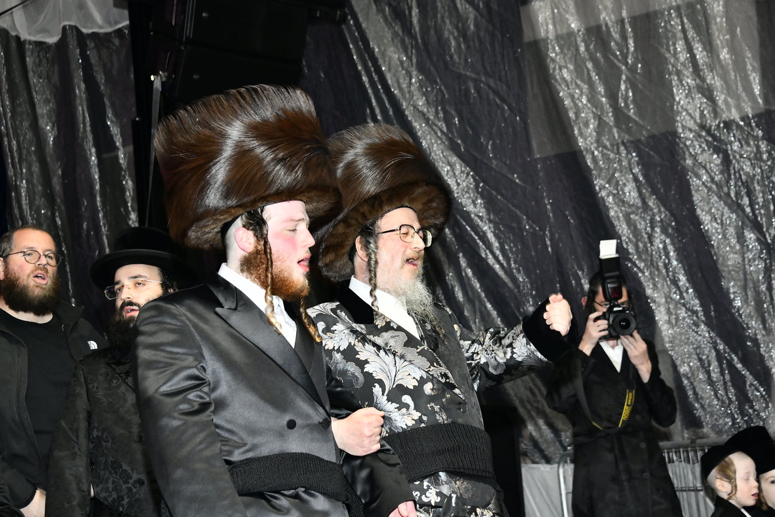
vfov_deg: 21.9
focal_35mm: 62
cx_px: 388
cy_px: 258
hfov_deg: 32.4
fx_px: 1334
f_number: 5.6
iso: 2000
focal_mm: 62
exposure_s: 1/160
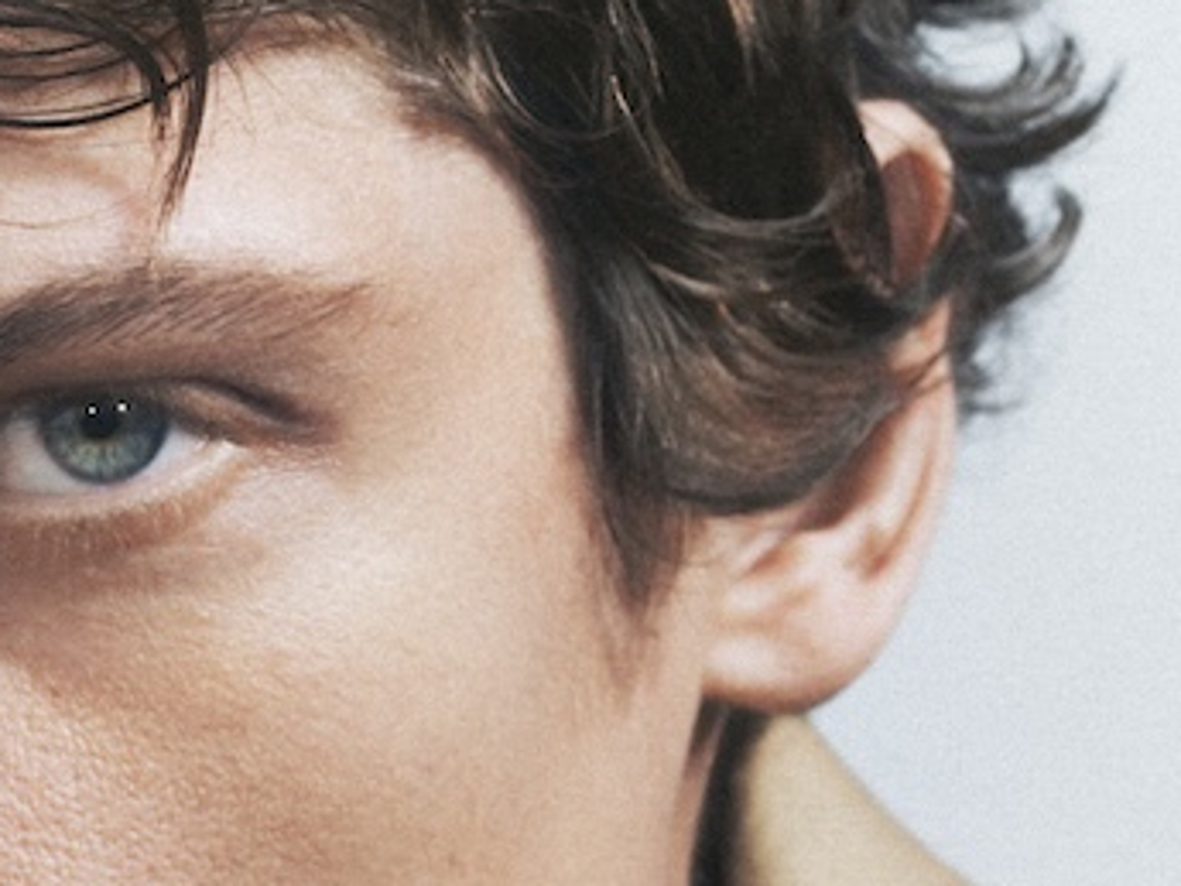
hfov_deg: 9.0
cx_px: -92
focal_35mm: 219
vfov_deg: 6.7
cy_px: 1112
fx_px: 7474
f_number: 11
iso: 400
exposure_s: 1/125
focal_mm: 80
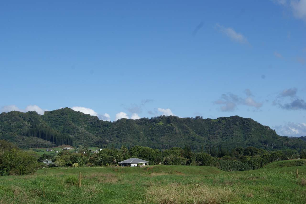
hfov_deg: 37.9
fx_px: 446
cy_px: 102
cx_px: 153
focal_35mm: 52
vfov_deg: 25.7
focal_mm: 35
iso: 100
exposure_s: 1/250
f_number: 10
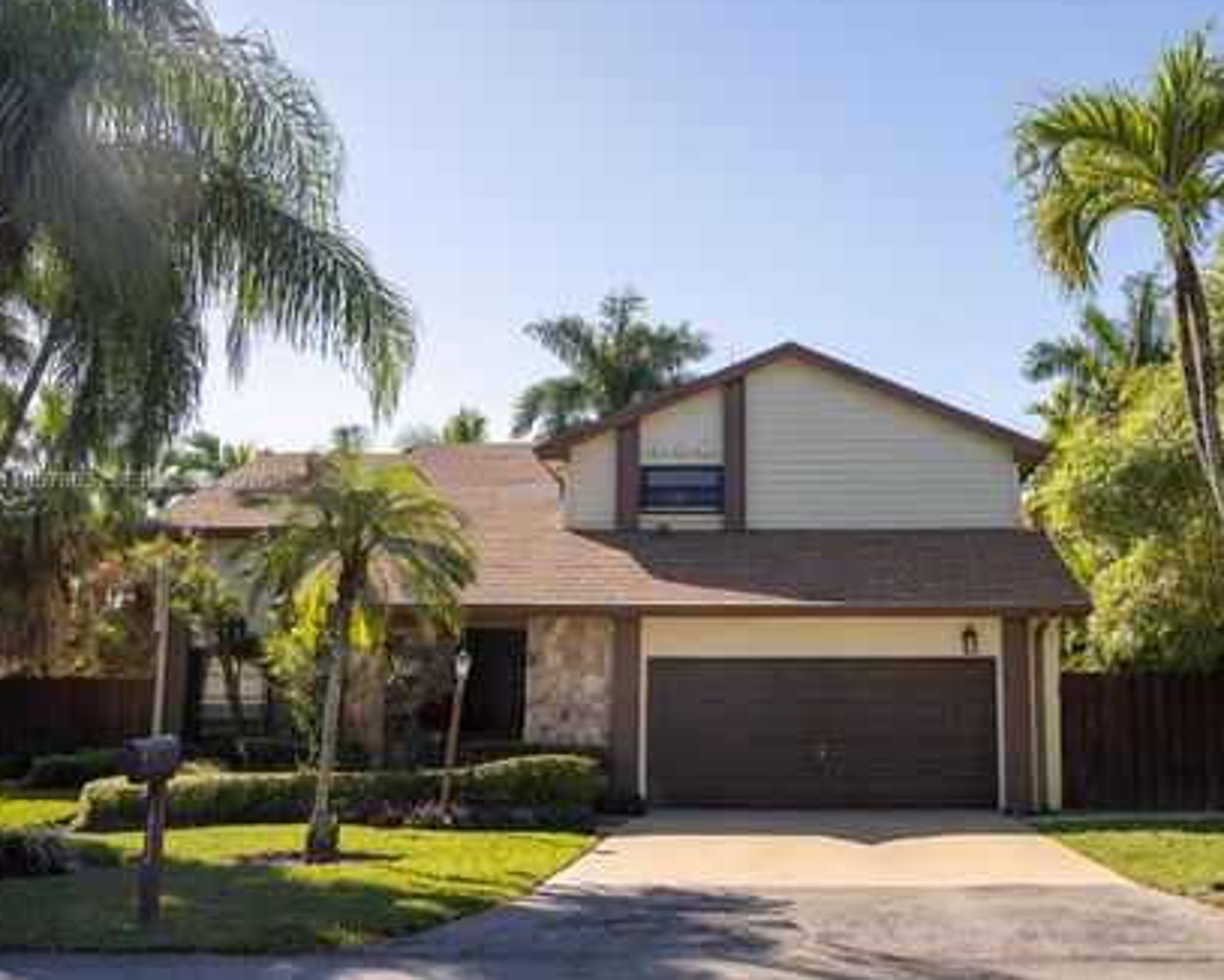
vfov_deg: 38.7
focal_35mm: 38
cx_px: 731
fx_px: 1394
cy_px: 482
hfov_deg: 47.2
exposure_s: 1/2000
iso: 50
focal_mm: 33.4
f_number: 5.6
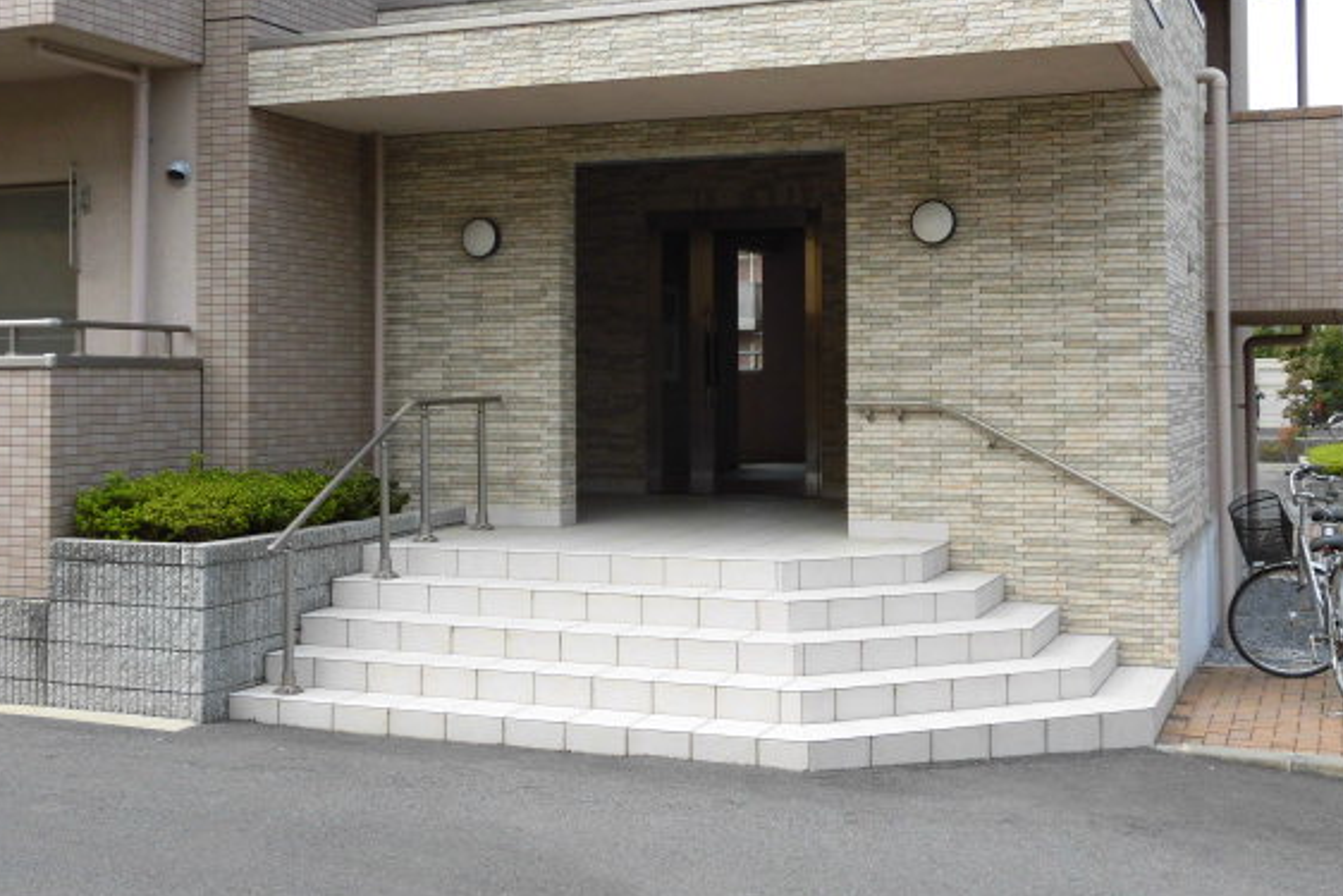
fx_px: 1679
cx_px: 650
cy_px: 332
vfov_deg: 29.8
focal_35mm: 45
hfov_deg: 43.6
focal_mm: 6.77
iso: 100
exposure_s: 1/400
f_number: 3.7
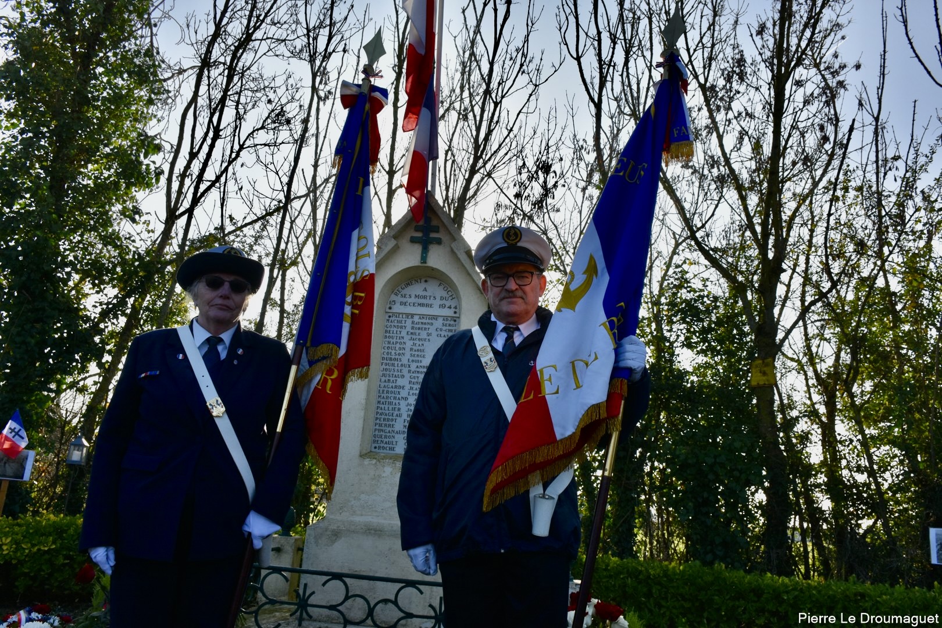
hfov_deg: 61.9
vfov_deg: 43.6
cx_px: 471
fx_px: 785
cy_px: 314
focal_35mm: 30
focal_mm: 20
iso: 160
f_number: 8
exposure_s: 1/500
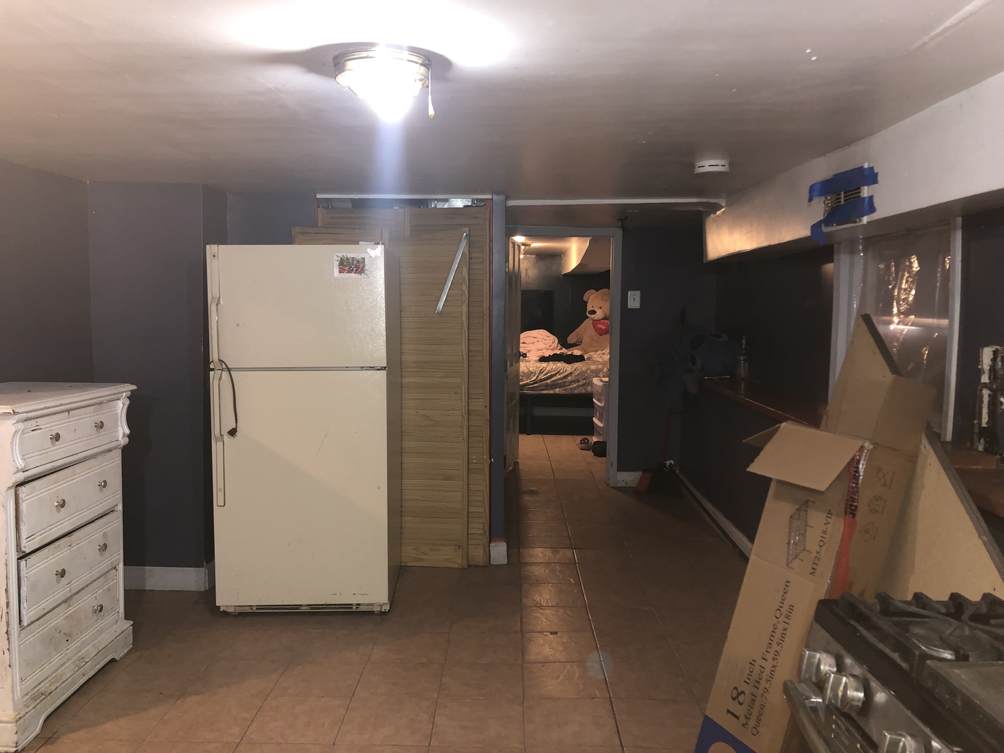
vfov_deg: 49.7
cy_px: 376
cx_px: 502
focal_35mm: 28
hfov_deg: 63.4
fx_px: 812
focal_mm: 4
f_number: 1.8
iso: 80
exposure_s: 1/12
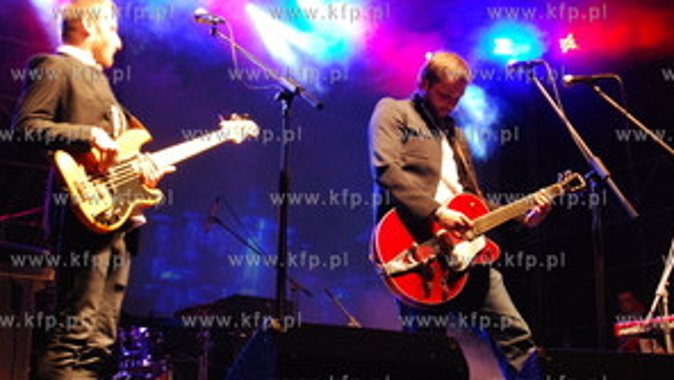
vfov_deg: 17.8
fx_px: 1216
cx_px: 410
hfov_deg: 30.9
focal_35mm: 68
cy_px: 230
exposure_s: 1/30
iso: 1250
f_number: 7.1
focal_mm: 32
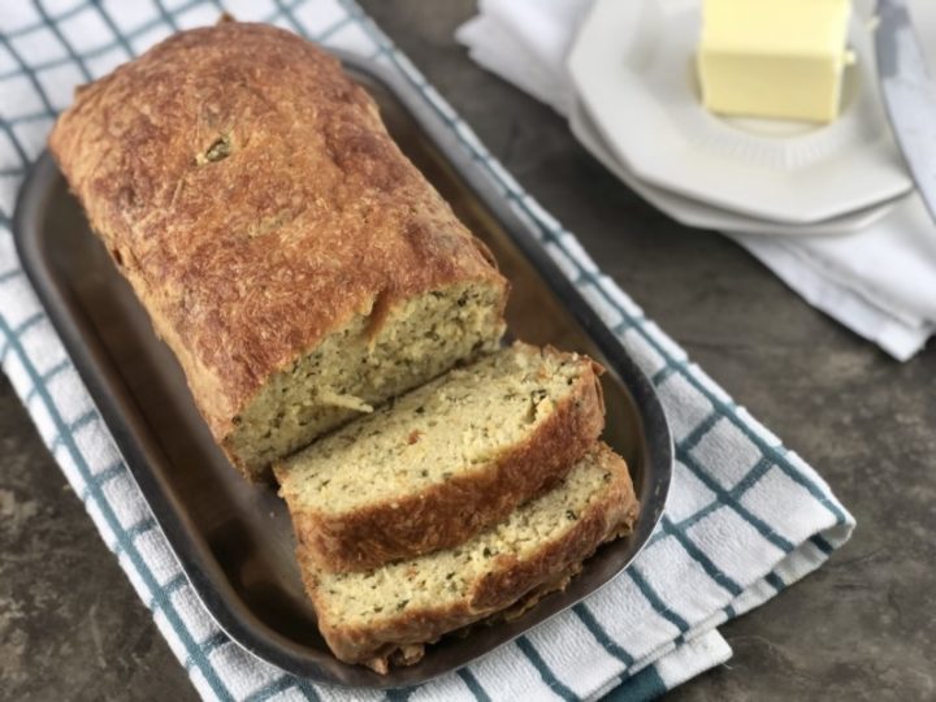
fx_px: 1541
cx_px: 468
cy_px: 351
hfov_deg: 33.8
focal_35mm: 57
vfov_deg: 25.7
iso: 25
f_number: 2.8
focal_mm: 6.6
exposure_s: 1/60
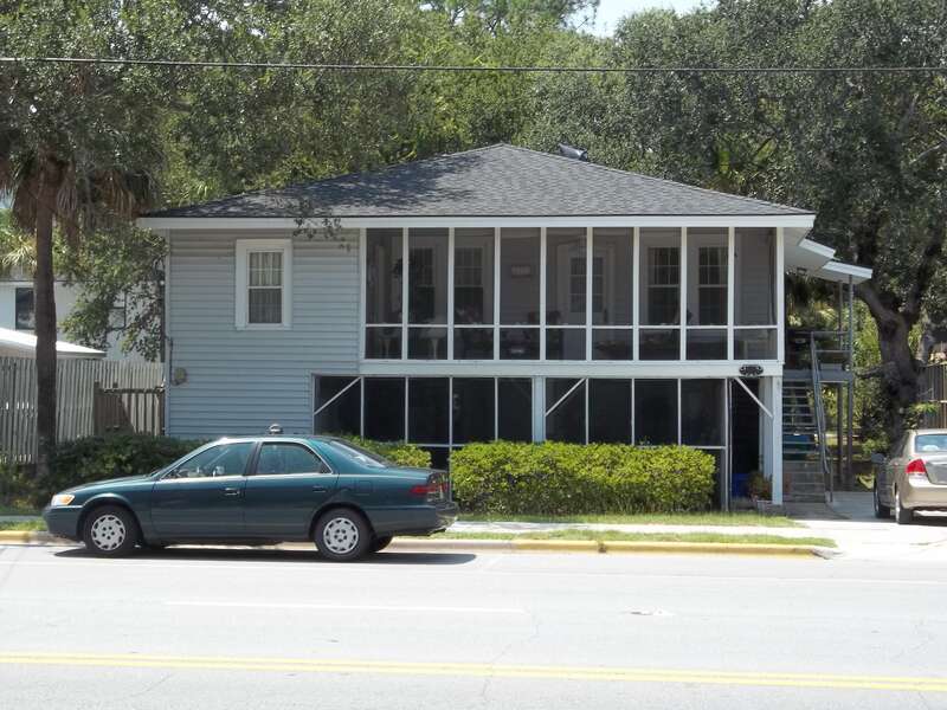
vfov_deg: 23.3
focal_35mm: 63
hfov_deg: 30.7
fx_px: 1724
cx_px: 474
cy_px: 355
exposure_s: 1/320
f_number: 4
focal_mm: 11.3
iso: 64
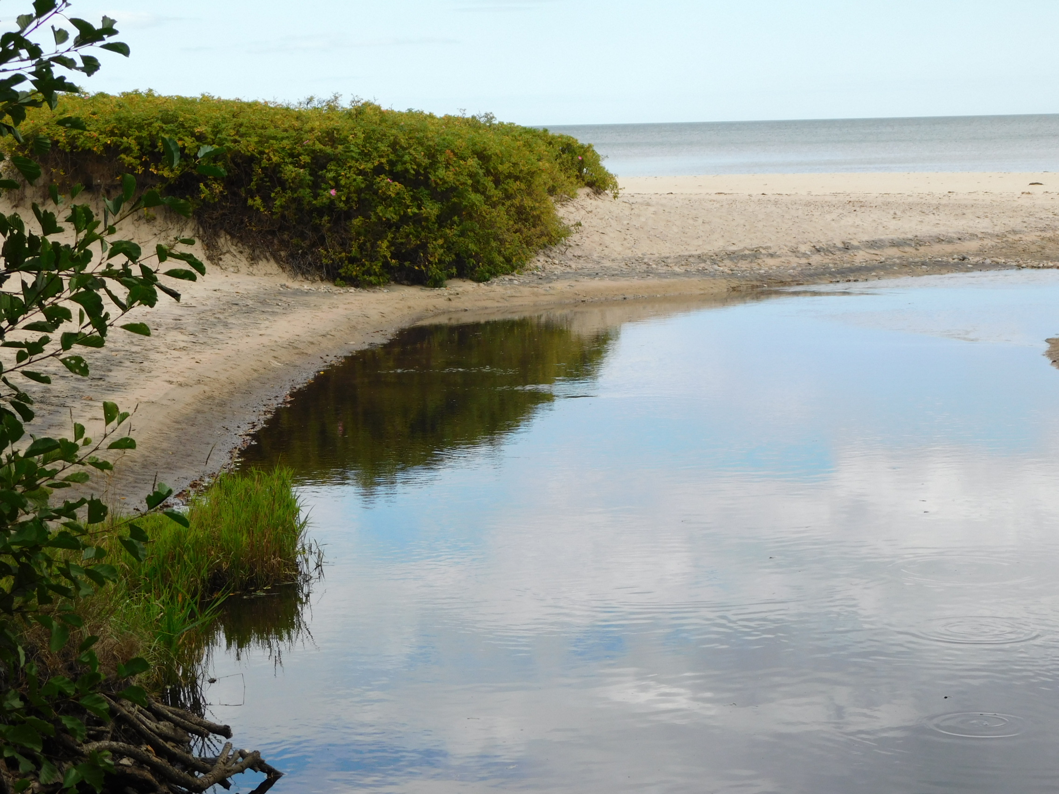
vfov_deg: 18.4
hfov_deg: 24.4
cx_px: 530
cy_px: 397
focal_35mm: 80
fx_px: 2447
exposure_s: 1/400
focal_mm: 14.2
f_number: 4.4
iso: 125
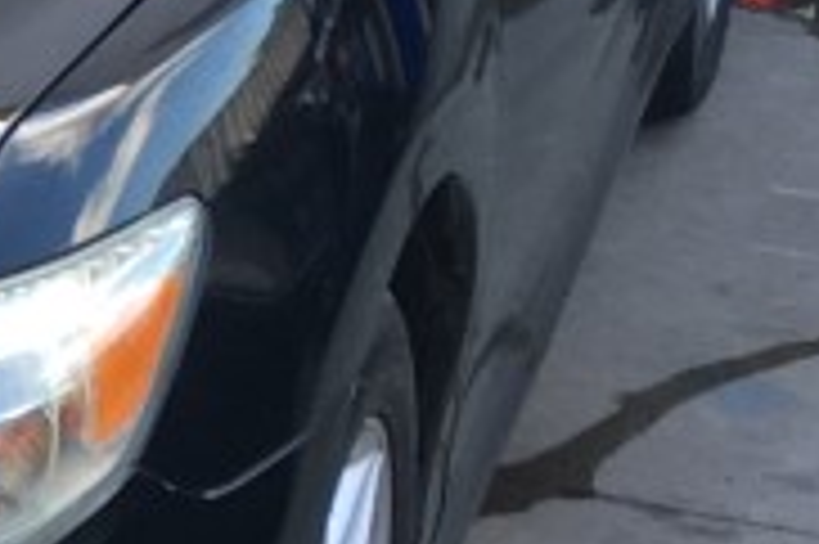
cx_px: -932
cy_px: 153
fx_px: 3864
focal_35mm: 170
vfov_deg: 8.1
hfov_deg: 10.8
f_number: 2.2
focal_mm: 4.15
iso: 25
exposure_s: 1/161
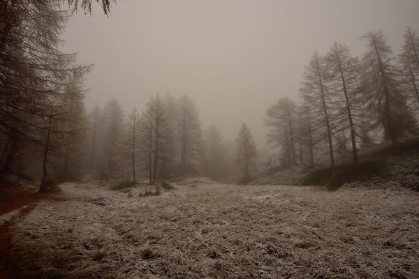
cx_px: 210
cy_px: 140
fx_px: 186
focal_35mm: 16
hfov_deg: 96.7
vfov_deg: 73.7
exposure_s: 1/50
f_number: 11
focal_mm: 16
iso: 90
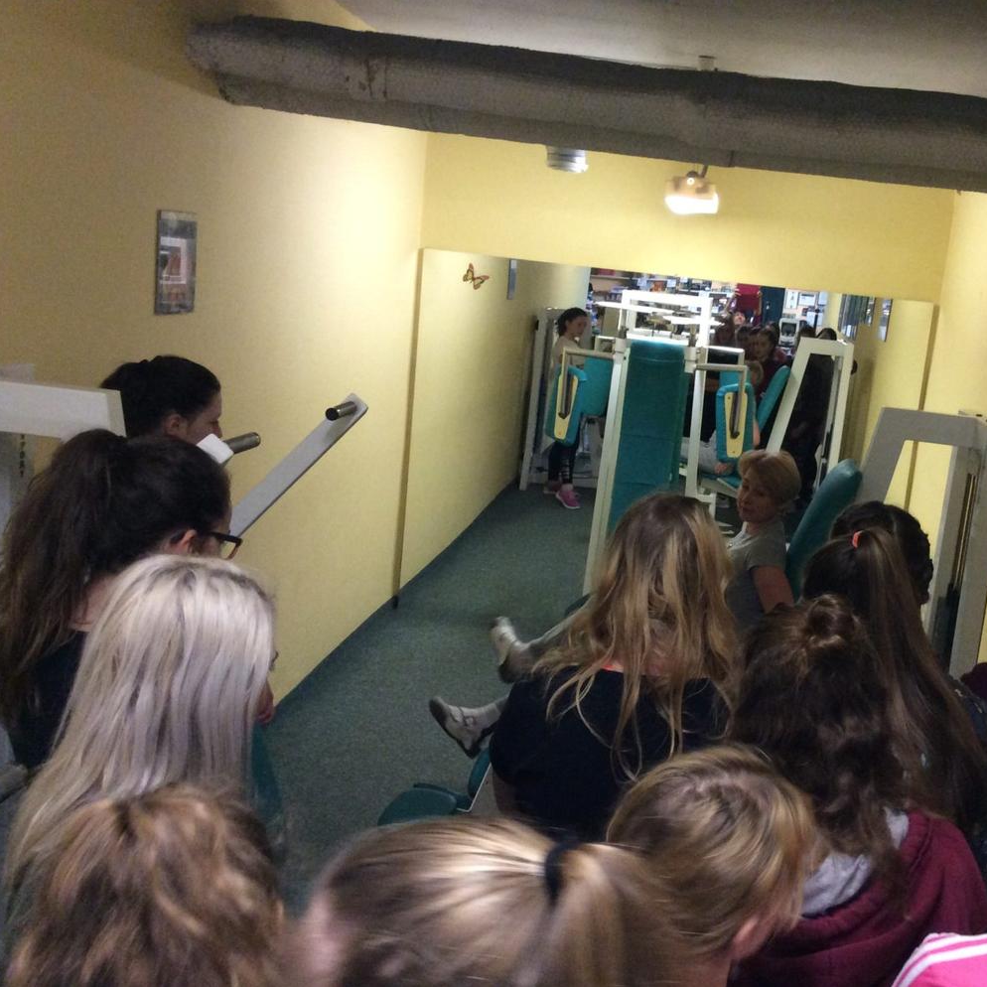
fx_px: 1226
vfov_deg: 43.9
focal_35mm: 38
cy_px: 494
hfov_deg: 43.2
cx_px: 660
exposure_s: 1/25
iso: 200
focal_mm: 3.3
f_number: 2.4
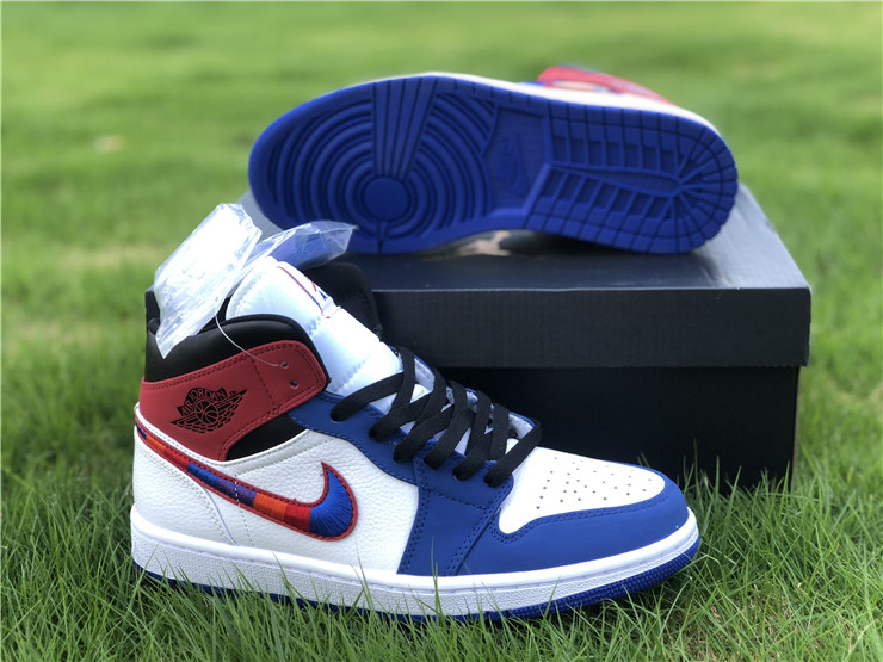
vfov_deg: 28.0
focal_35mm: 52
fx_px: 1326
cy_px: 331
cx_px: 442
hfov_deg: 36.8
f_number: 2.4
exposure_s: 1/120
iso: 16
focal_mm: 6
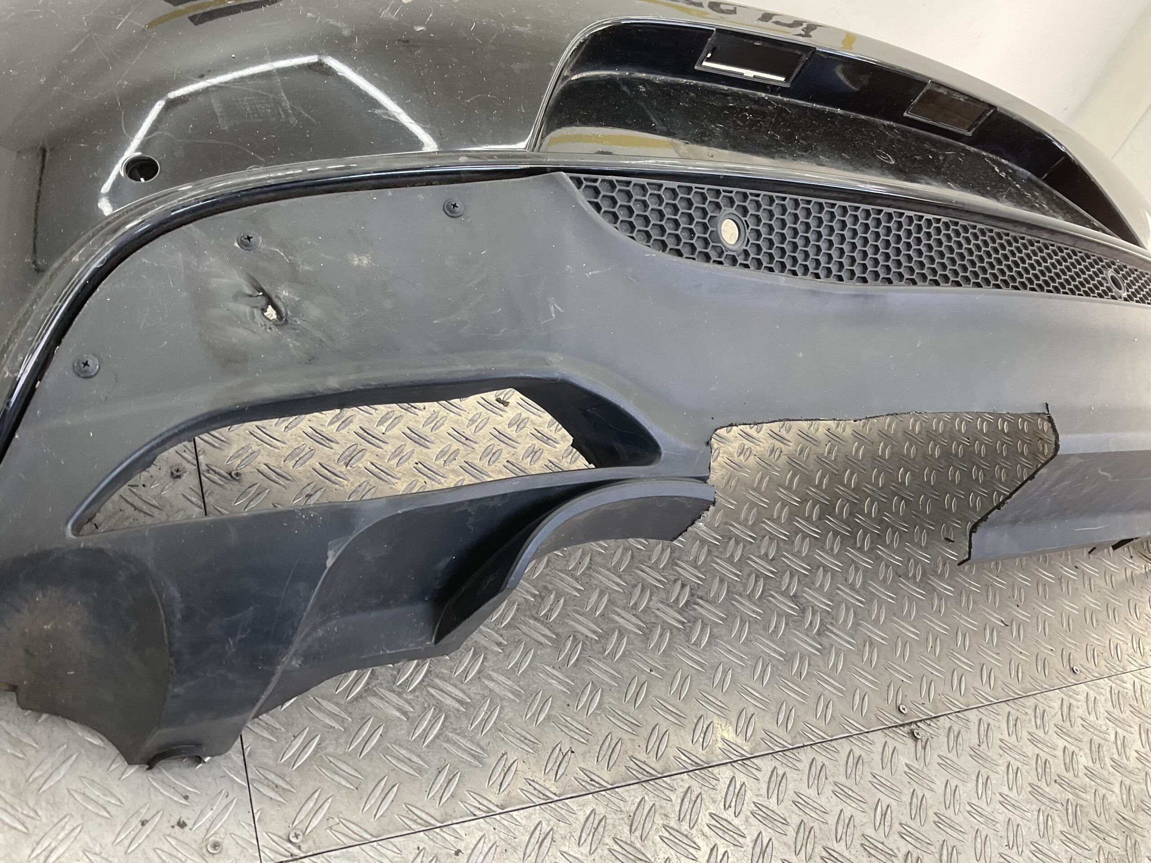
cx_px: 576
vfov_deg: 48.2
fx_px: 964
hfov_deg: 61.7
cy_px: 432
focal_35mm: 29
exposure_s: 1/120
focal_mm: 3
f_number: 1.8
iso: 50
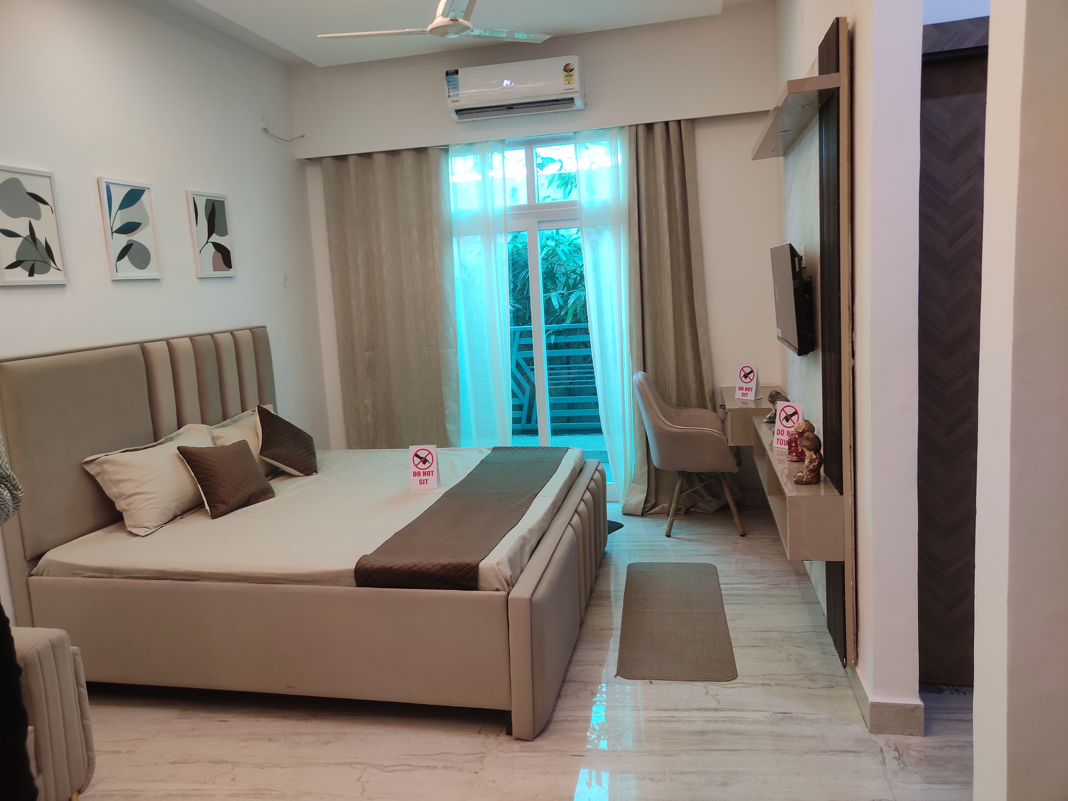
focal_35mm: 25
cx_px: 534
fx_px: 771
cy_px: 400
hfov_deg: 69.4
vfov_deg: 54.9
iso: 213
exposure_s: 1/33
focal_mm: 4.68
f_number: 1.79
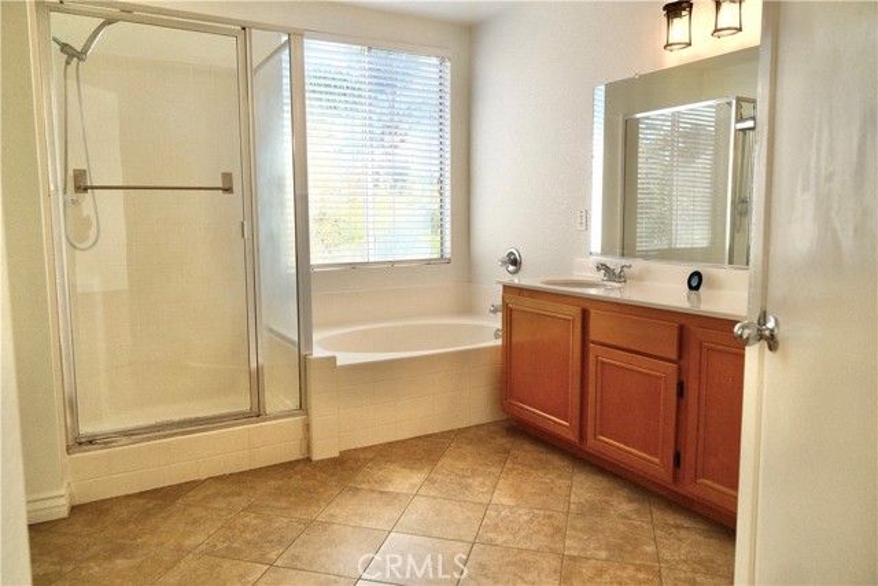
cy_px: 293
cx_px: 439
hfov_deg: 73.7
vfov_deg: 53.2
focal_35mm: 24
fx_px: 585
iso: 500
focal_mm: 16
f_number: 3.2
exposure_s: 1/200
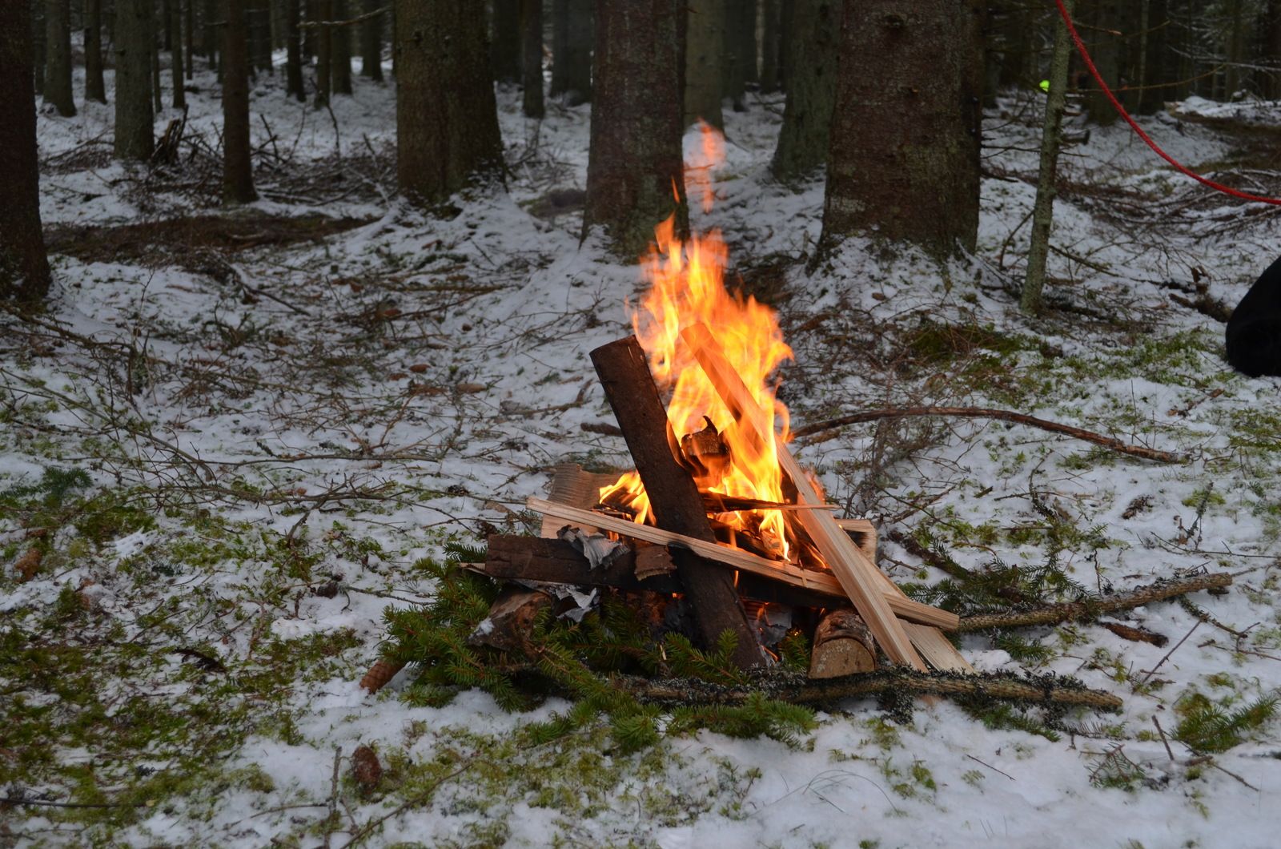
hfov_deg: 41.2
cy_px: 424
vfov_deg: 28.0
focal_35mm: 48
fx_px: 1705
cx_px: 640
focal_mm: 32
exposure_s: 1/125
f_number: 5.6
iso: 360
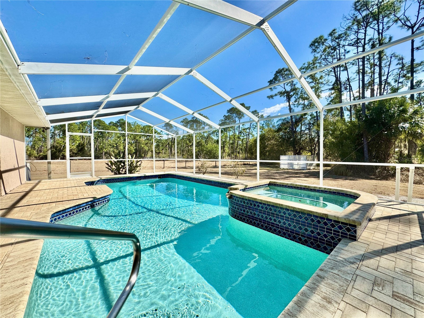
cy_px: 159
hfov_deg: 102.1
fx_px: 171
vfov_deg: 85.7
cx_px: 212
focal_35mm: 14
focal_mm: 2.22
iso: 40
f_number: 2.2
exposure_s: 1/1178
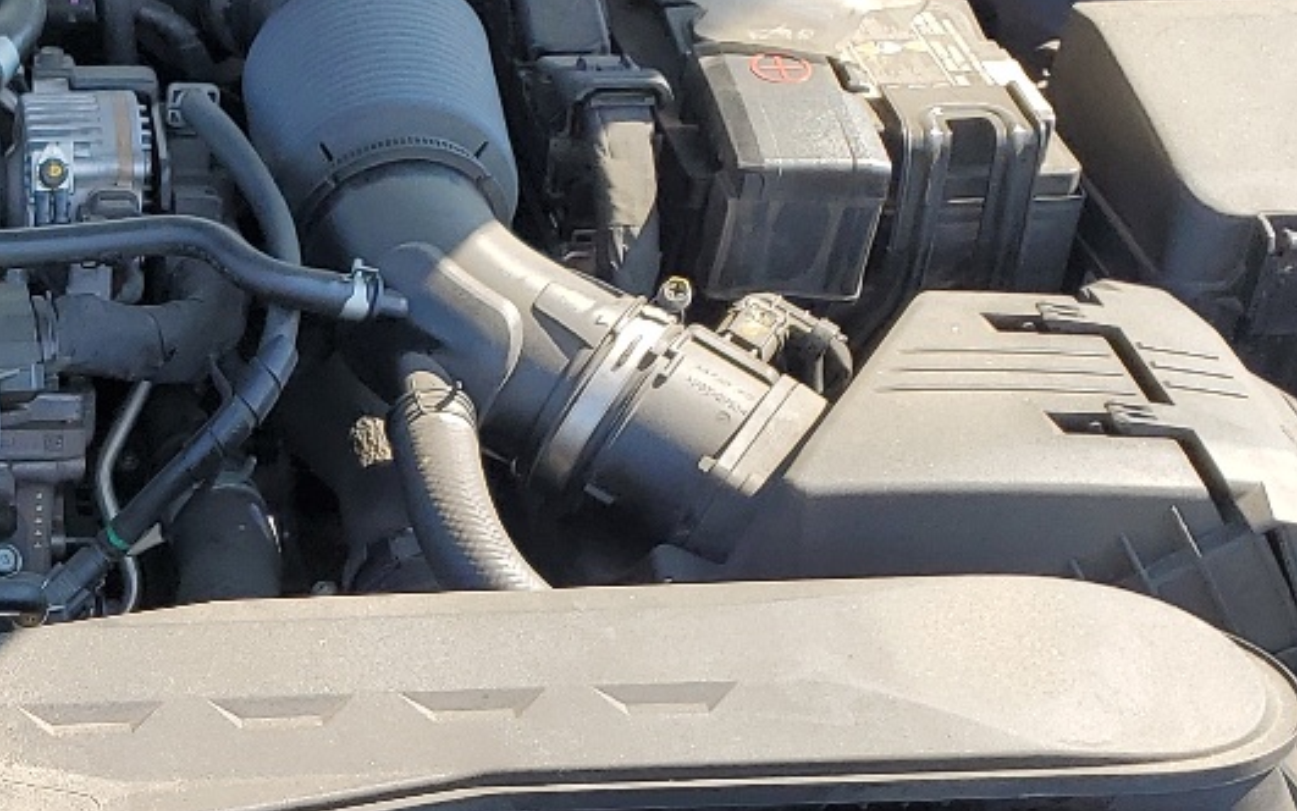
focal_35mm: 83
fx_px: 2934
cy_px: 923
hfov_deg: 23.4
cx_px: -132
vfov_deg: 15.3
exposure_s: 1/833
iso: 50
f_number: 1.5
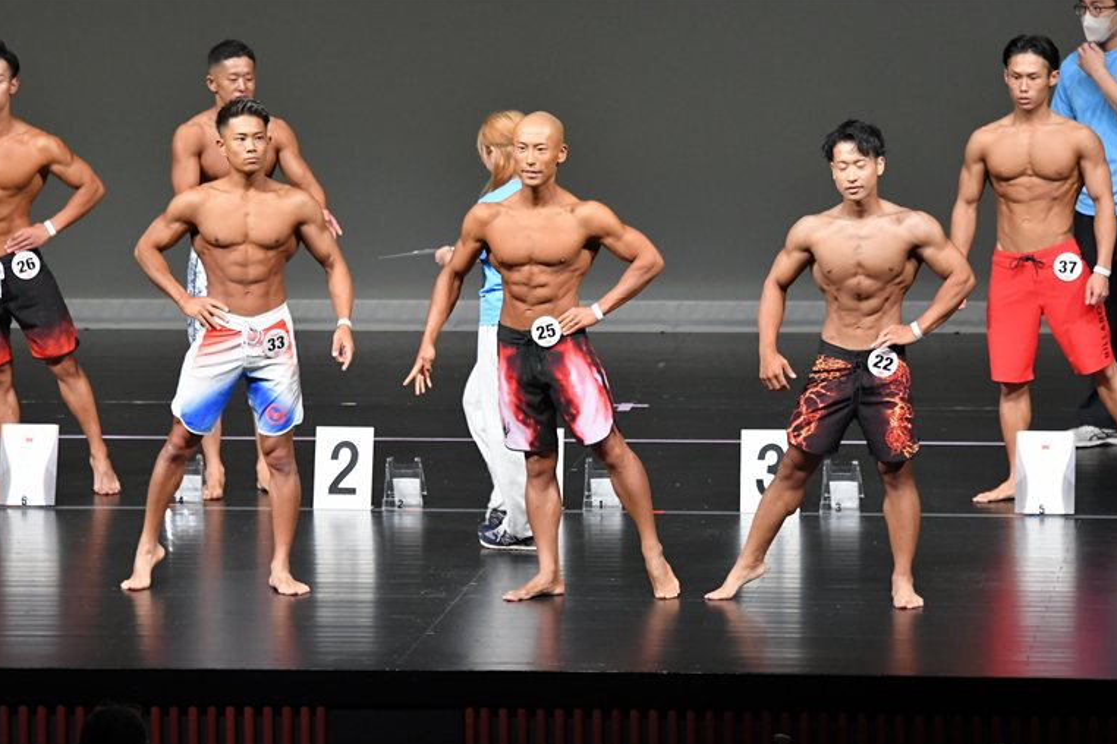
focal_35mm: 244
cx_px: 553
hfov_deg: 8.4
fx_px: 7570
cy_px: 371
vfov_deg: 5.6
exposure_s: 1/400
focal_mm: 160
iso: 4000
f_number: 5.6
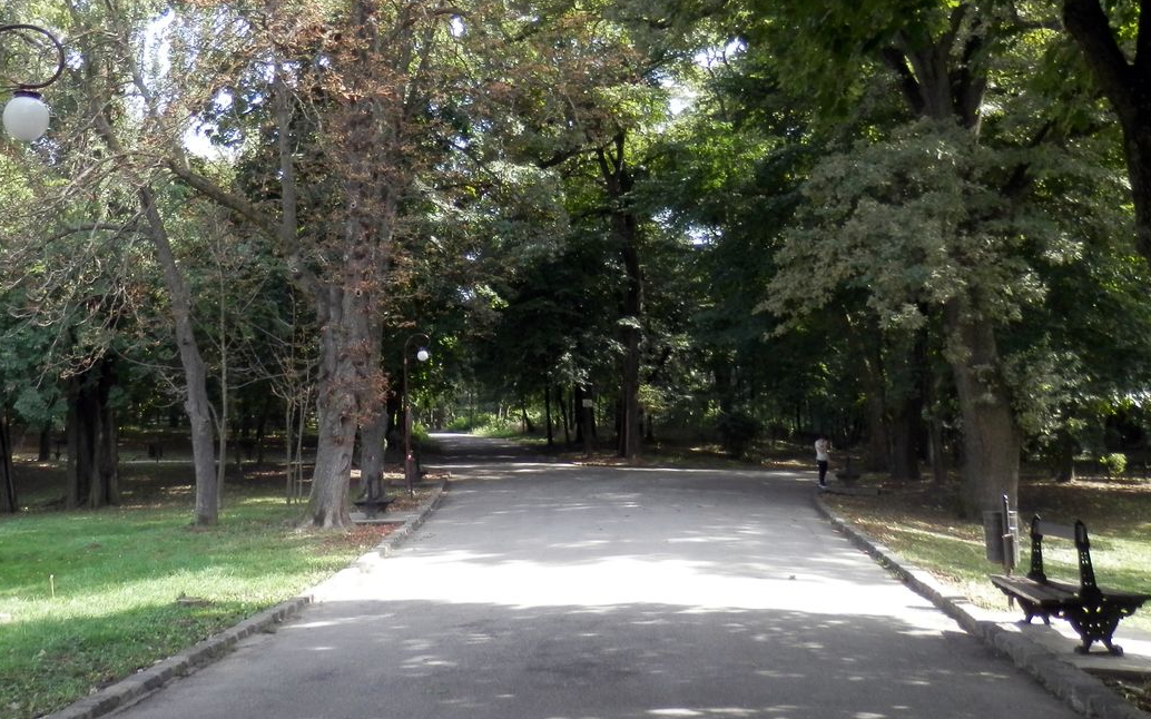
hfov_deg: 47.1
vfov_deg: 31.1
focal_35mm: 41
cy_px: 284
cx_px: 351
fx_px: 1286
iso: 80
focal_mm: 4.5
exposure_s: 1/125
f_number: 3
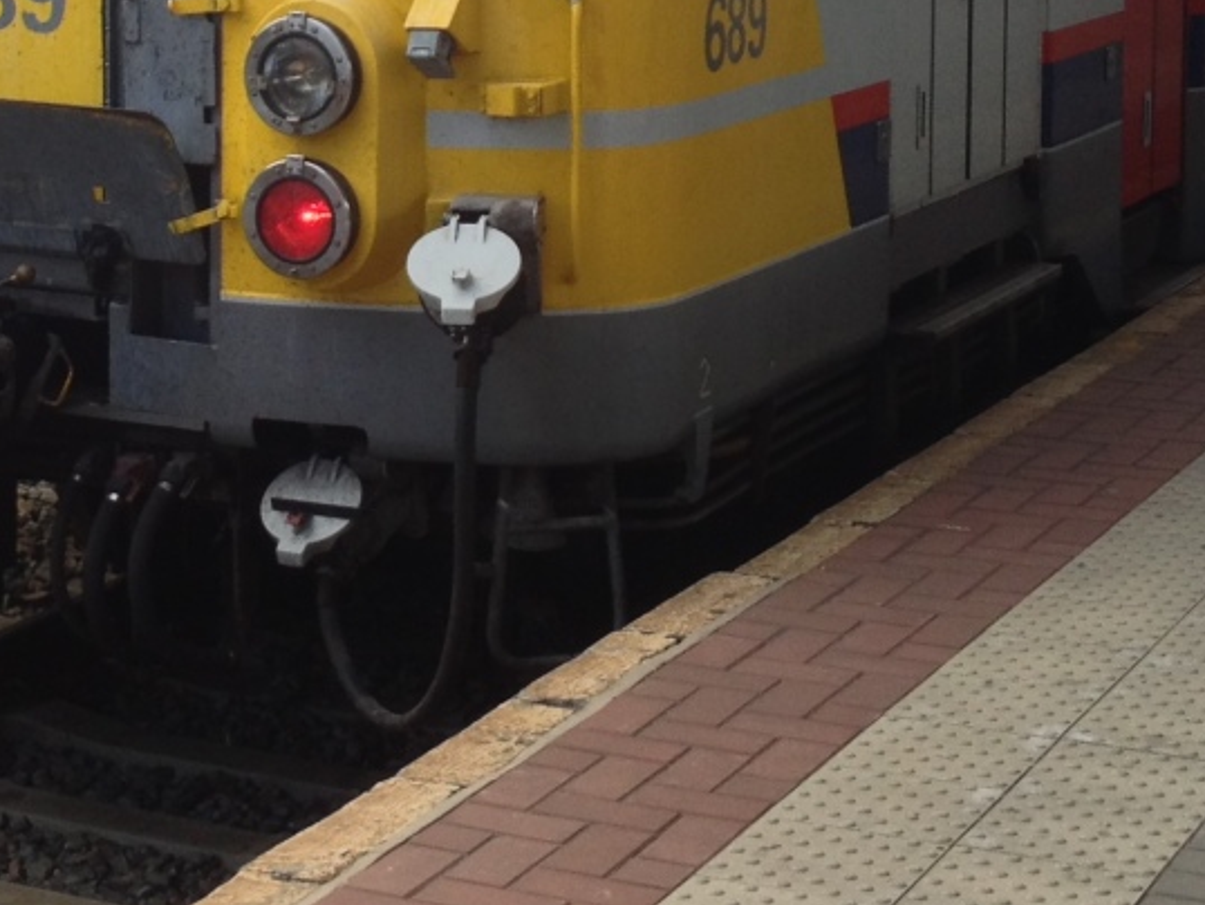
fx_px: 3622
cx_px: 179
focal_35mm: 104
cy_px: -60
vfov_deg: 14.0
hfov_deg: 18.6
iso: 50
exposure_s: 1/347
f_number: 2.4
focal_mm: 4.28
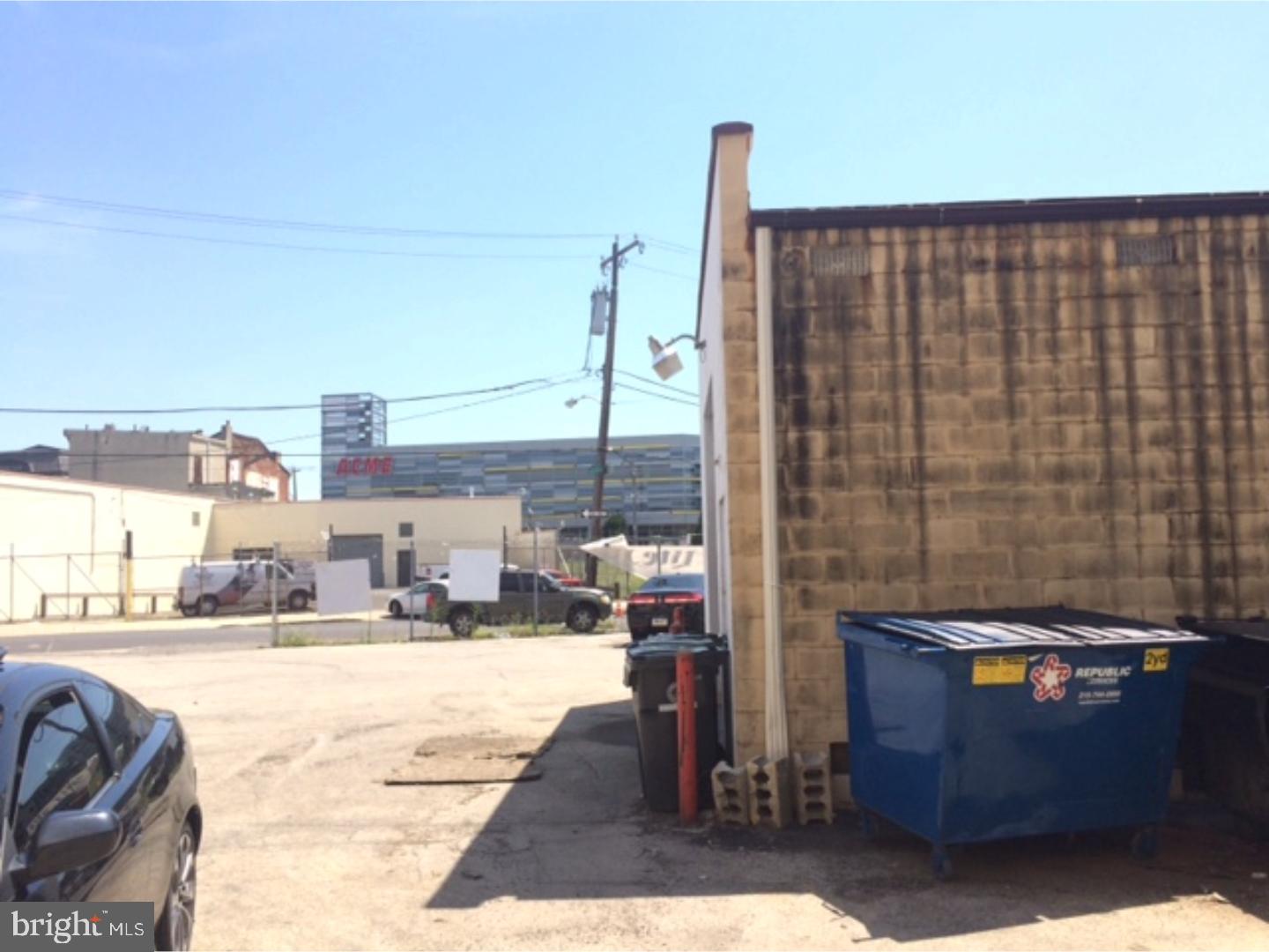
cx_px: 634
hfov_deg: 61.7
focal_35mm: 29
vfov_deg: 48.2
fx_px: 1063
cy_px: 476
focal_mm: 4.15
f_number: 2.2
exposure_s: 1/1953
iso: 32
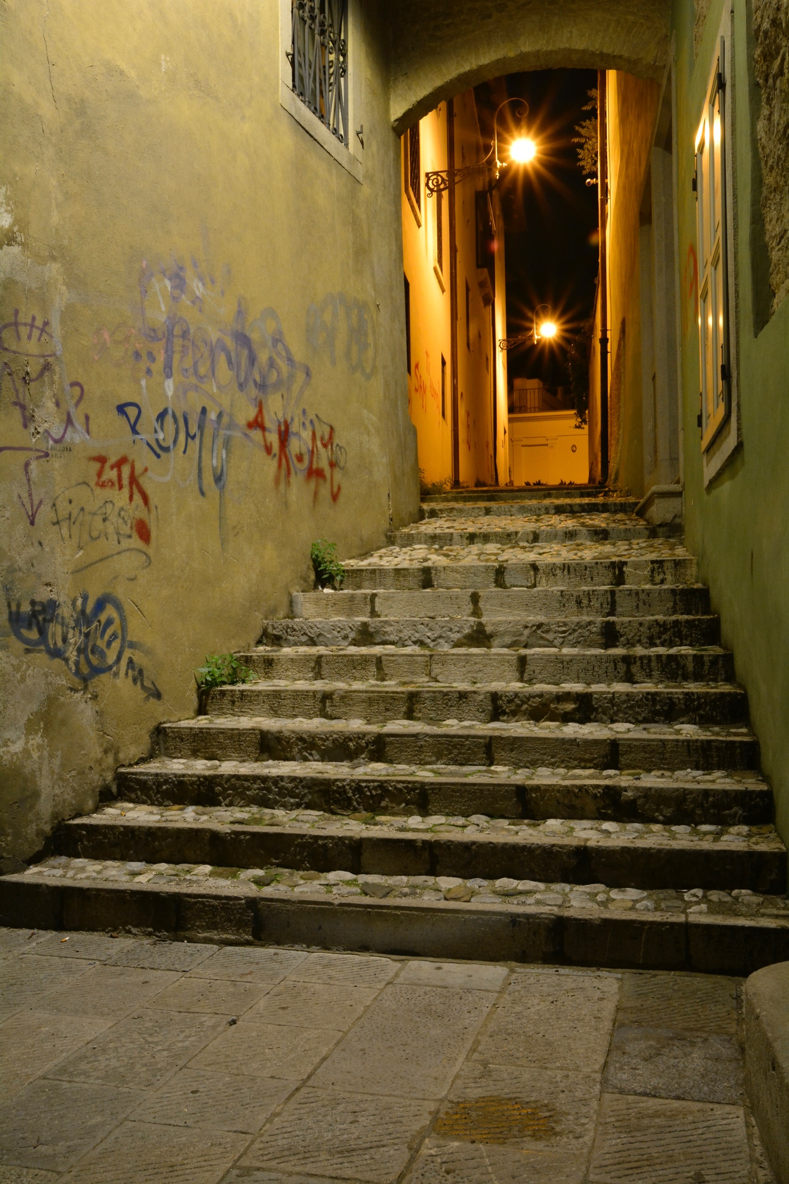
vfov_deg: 57.2
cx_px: 394
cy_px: 592
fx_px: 1085
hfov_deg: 40.0
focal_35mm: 33
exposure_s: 2
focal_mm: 22
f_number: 18
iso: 800
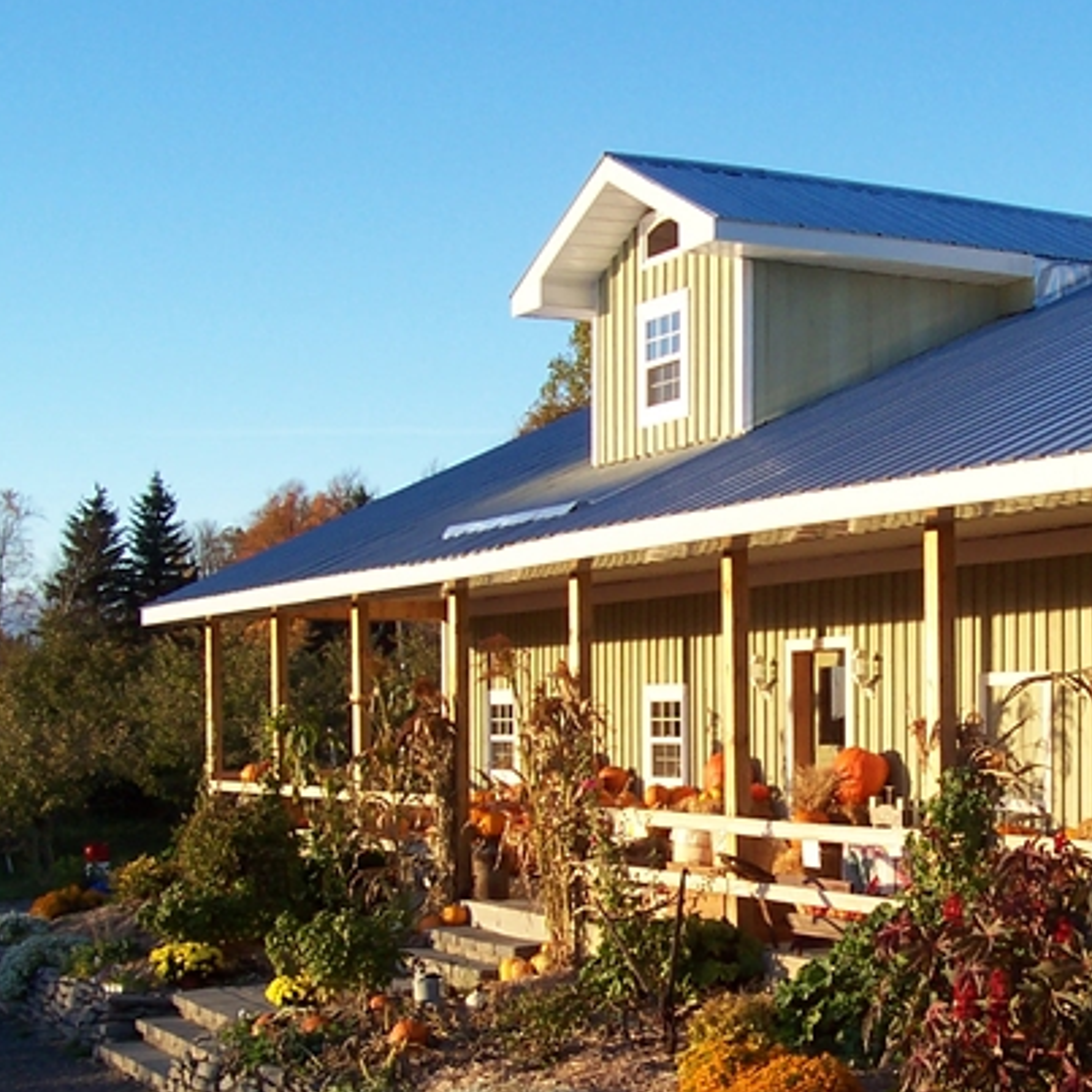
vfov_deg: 26.3
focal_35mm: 65
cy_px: 742
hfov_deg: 26.0
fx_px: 2320
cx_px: 889
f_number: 5.6
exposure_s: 1/180
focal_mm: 5.6
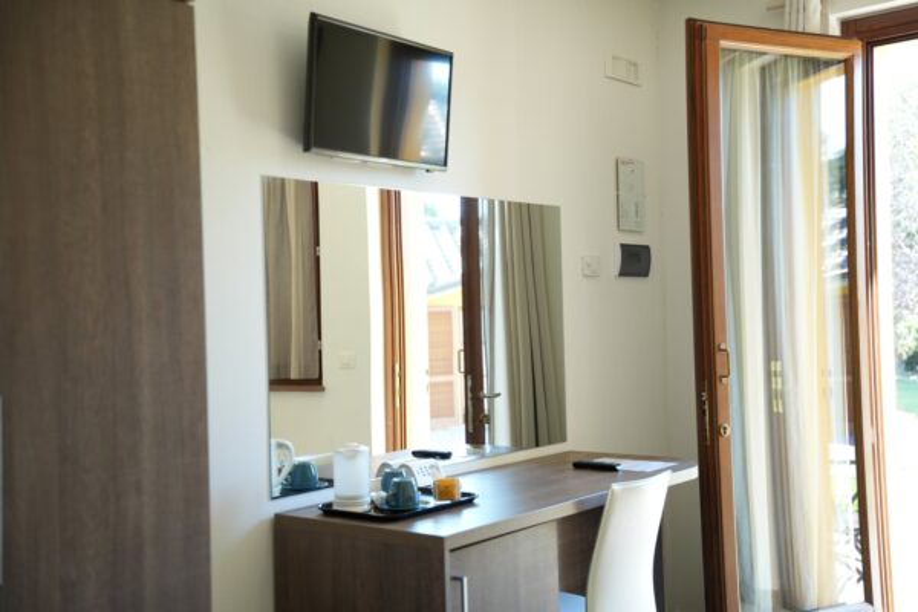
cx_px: 459
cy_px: 306
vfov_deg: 30.5
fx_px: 1122
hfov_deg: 44.5
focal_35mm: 44
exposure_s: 1/100
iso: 400
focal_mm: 44
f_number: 2.8
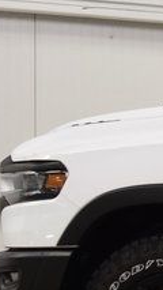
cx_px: 634
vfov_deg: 10.1
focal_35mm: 212
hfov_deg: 5.1
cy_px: 214
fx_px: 1627
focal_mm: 28
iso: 560
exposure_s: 1/30
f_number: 7.1
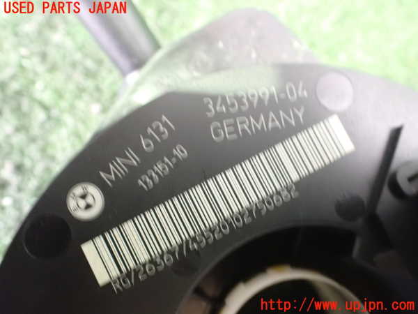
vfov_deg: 46.8
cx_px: 209
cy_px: 157
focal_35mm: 30
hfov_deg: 60.0
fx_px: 362
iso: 1600
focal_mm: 5.4
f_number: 2.3
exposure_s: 1/15
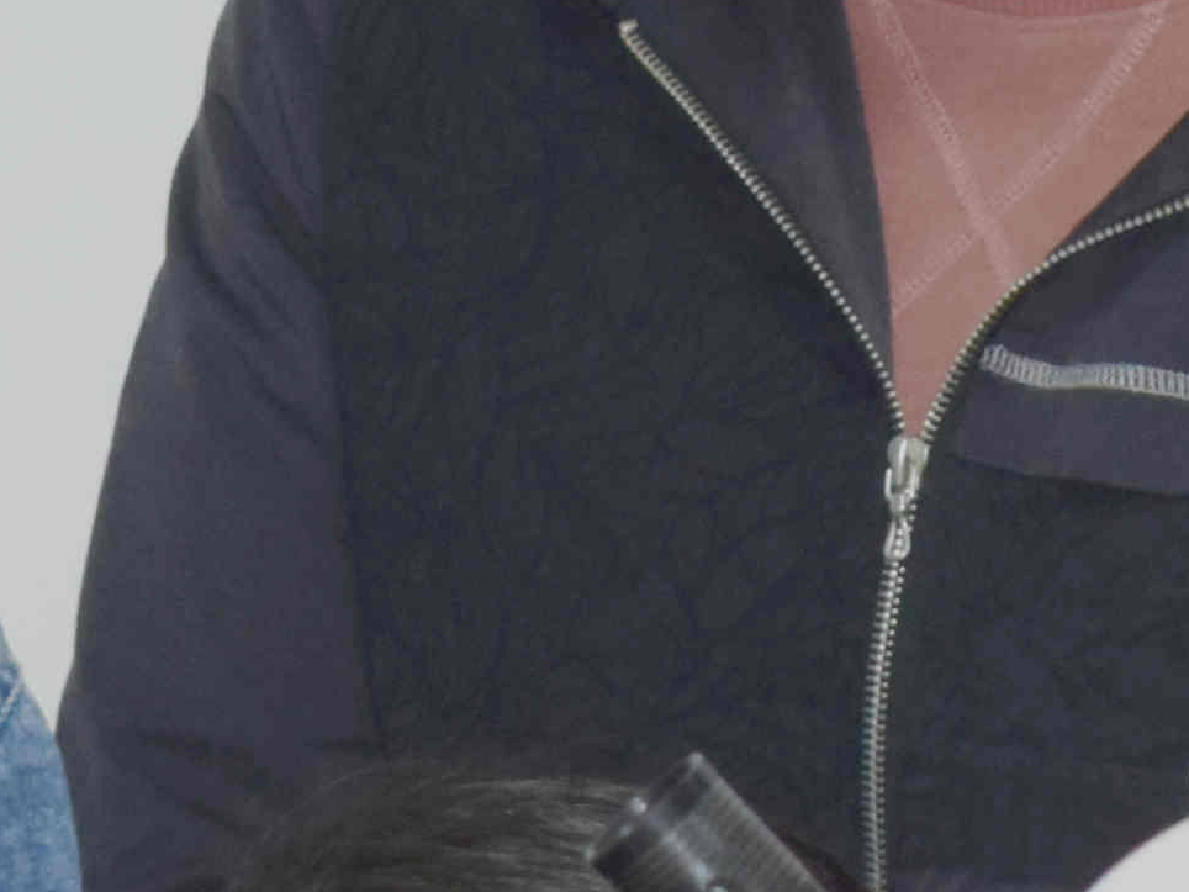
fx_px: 14804
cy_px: 885
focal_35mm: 431
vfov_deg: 3.4
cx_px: 678
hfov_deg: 4.6
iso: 1100
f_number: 5.3
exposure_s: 1/60
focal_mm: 48
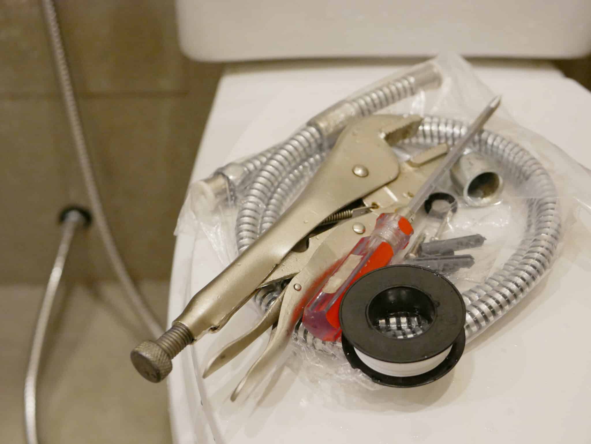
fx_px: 854
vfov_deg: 29.1
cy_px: 222
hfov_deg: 38.2
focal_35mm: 50
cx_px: 296
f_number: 2.8
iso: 2000
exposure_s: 1/125
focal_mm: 25
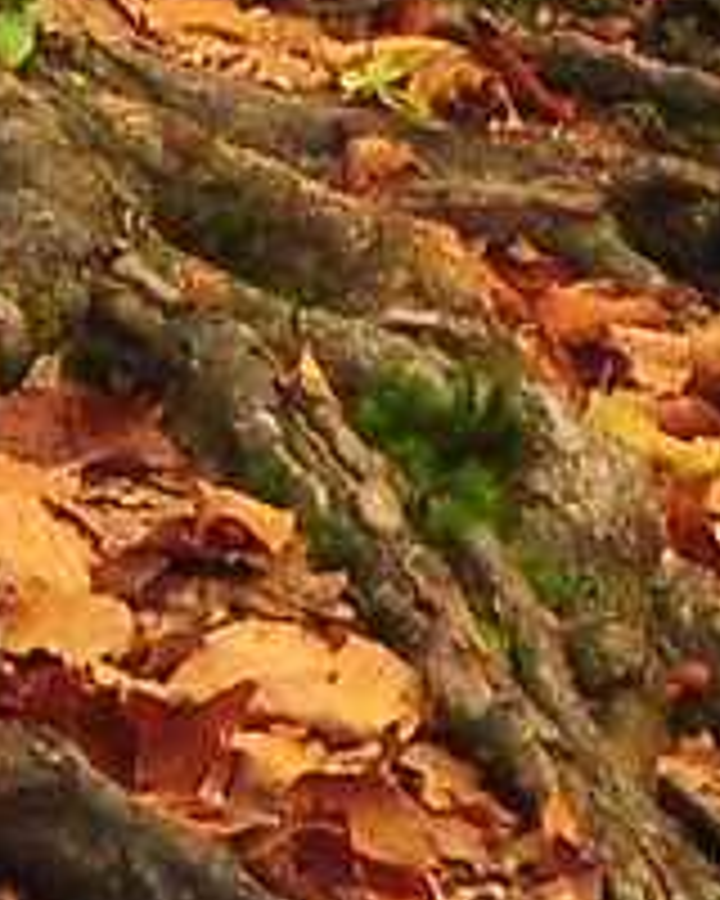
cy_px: -2534
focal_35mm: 404
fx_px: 10761
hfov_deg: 3.8
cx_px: 522
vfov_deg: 4.4
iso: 200
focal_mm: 24
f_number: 16
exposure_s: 1/2
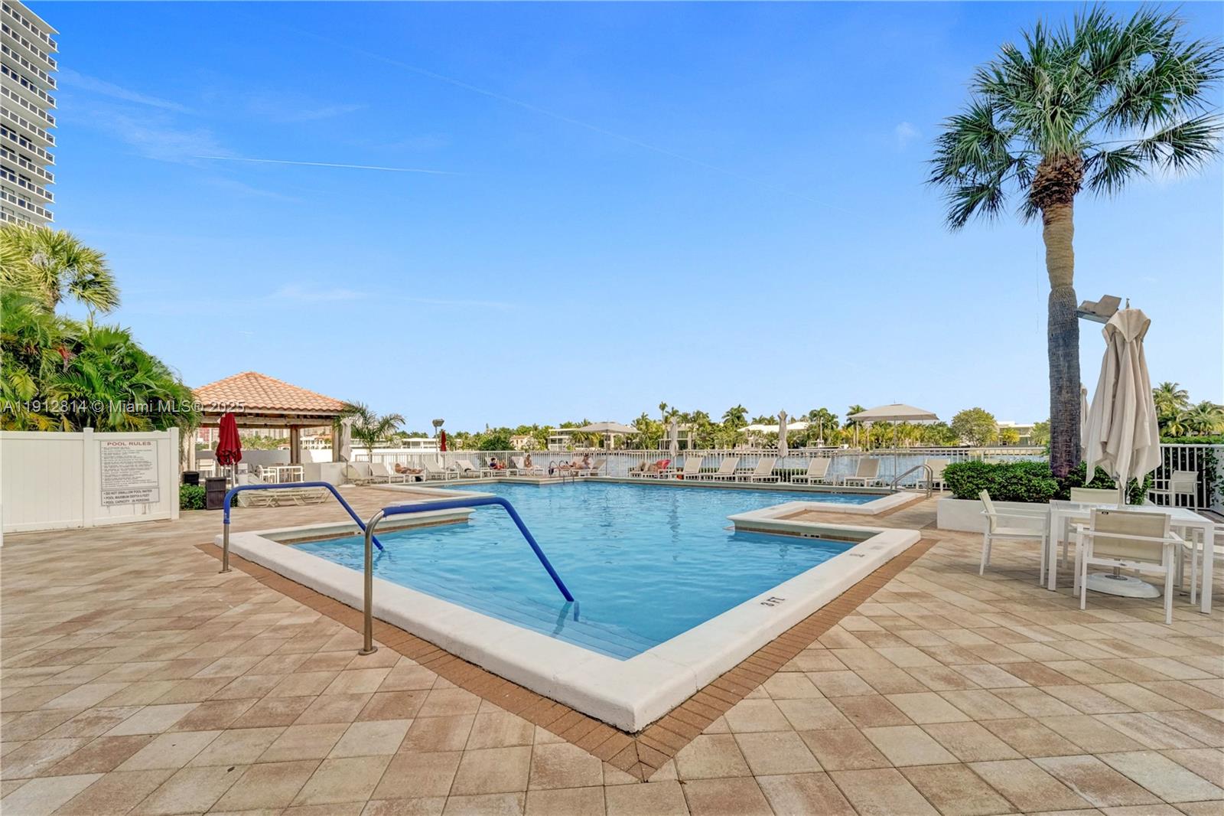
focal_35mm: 14
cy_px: 408
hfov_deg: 104.3
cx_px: 612
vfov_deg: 81.2
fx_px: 476
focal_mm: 14
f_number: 20
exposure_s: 1/500
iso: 1250
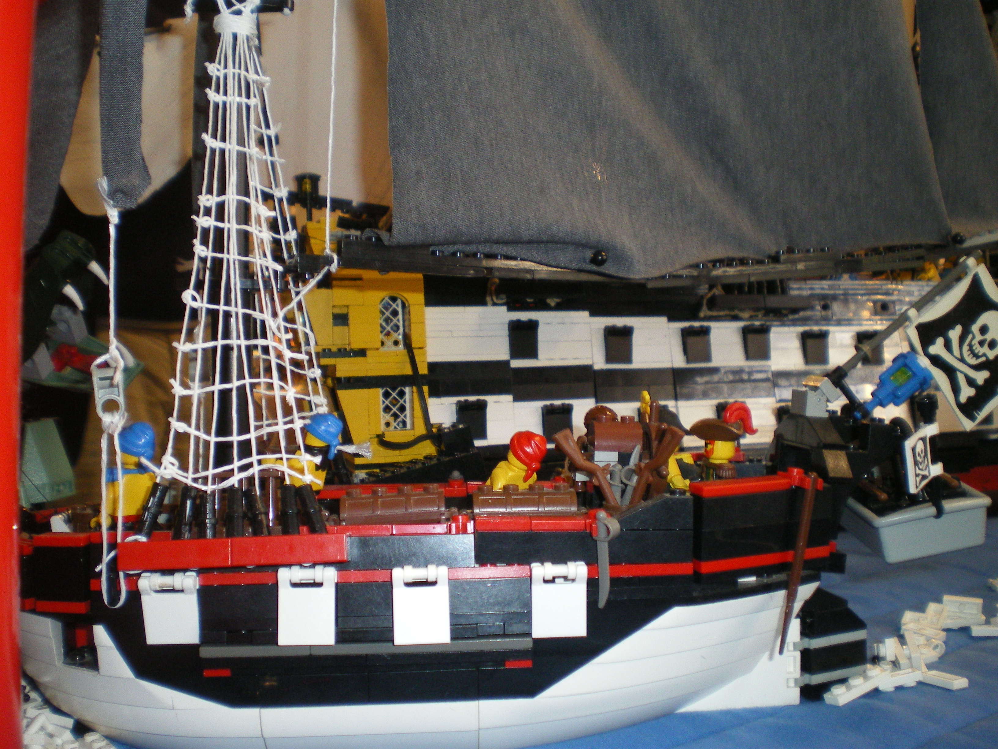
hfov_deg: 51.4
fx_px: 1038
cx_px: 499
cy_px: 374
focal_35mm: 36
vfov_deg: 39.7
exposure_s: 1/50
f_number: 3.1
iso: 250
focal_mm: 6.3
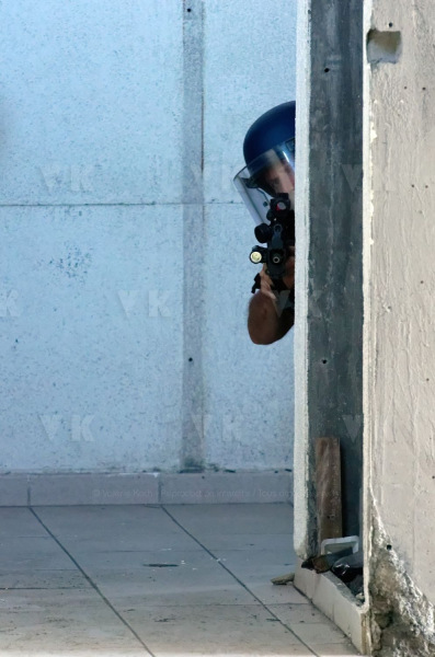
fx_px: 5466
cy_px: 328
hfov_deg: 4.6
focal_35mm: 300
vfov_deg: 6.9
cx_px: 218
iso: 2000
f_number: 6.3
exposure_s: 1/100
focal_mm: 200
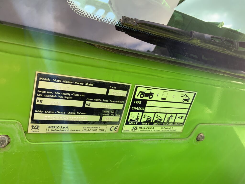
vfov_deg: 48.2
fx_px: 205
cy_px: 92
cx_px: 122
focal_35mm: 29
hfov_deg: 61.7
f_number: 1.8
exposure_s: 1/184
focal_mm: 3
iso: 16
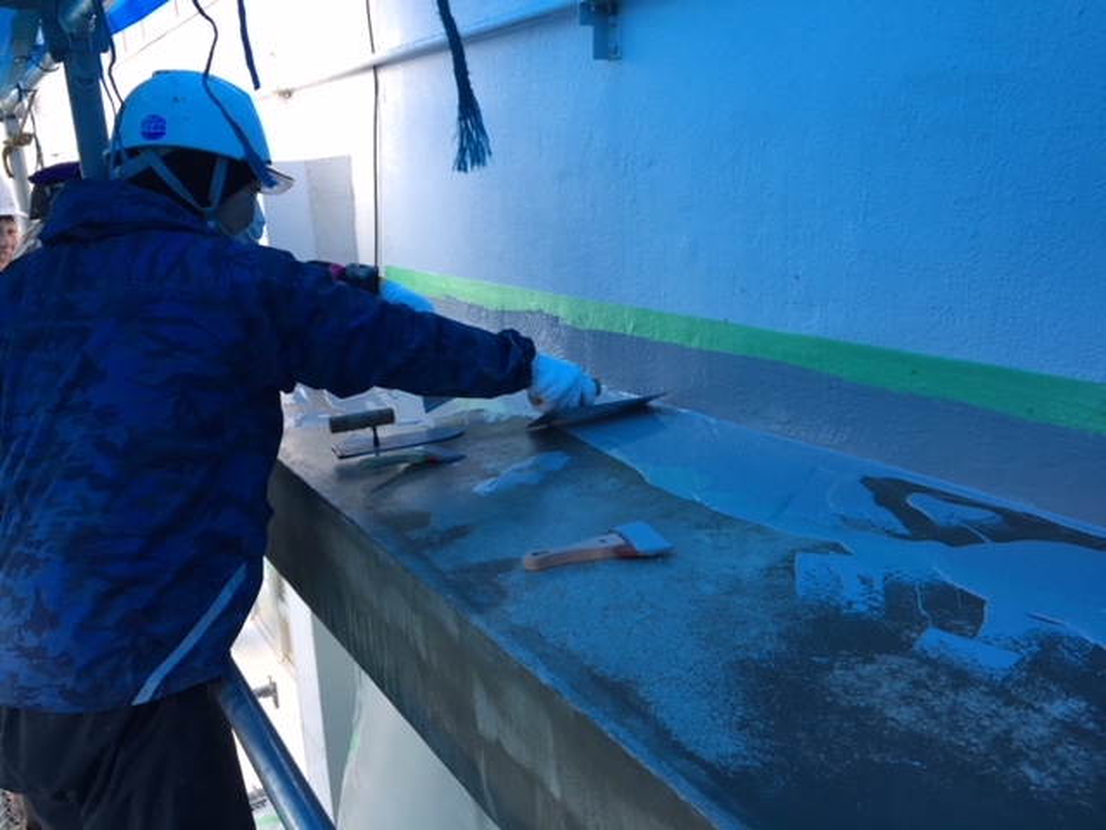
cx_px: 553
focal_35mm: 29
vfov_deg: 48.2
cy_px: 415
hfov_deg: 61.7
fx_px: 927
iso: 50
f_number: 2.2
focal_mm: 4.15
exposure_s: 1/120
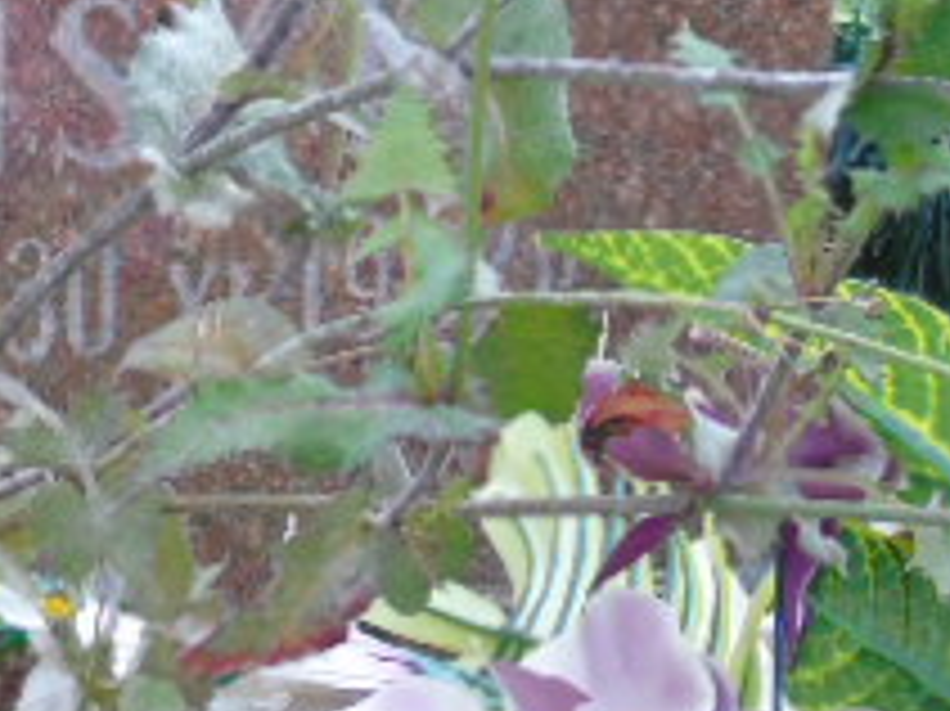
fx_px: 13495
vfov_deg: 3.0
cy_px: -166
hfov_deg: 4.0
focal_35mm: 492
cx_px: -77
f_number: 4.9
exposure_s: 1/125
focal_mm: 29
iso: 320
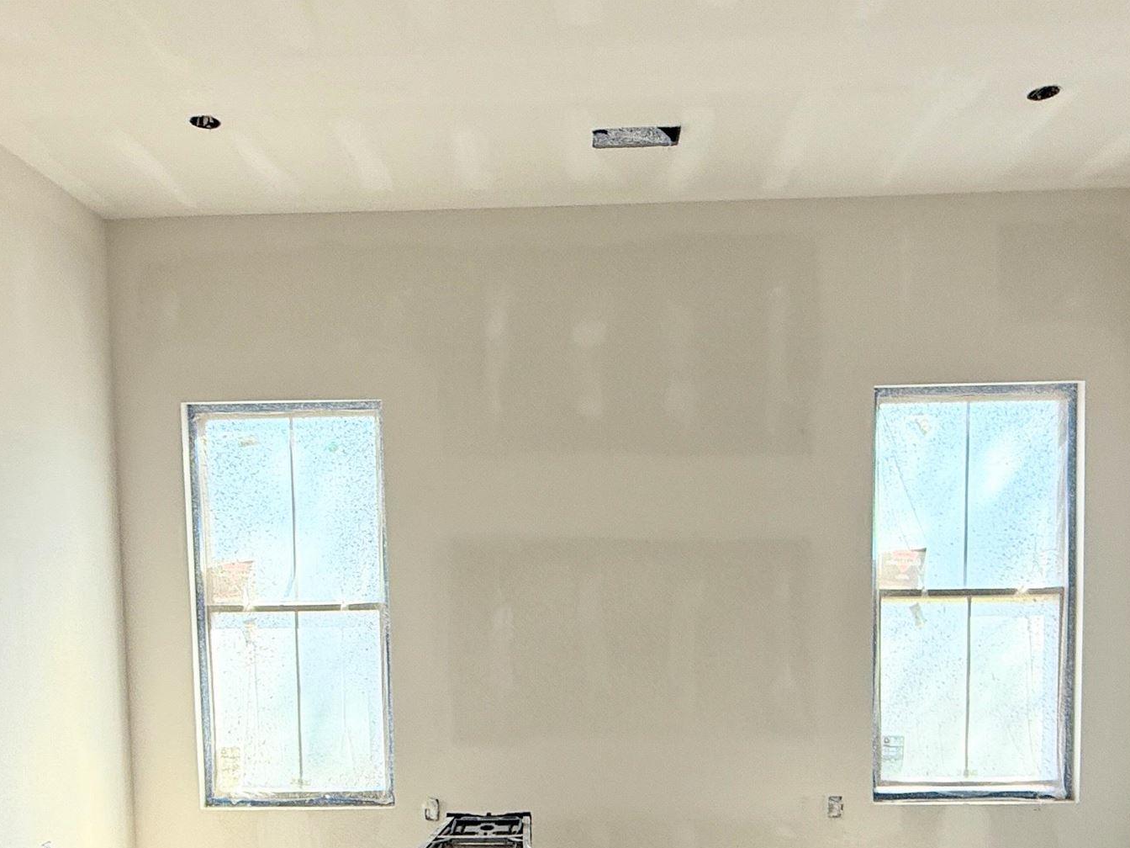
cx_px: 561
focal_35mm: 32
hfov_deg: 56.8
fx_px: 1045
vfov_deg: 42.7
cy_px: 645
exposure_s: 1/165
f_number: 2.2
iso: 50
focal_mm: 2.22
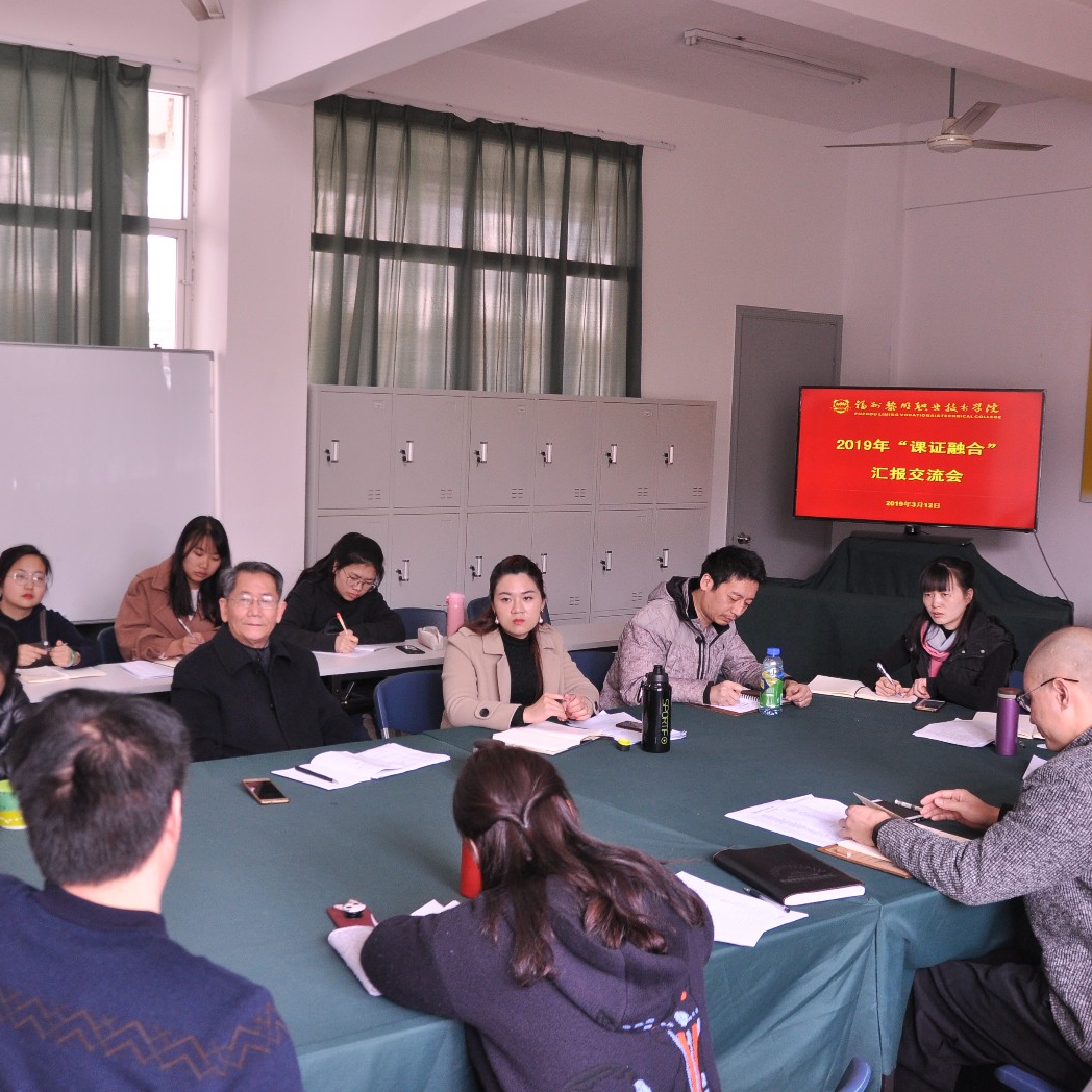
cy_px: 540
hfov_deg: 46.5
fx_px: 1249
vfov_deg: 47.2
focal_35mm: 35
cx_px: 373
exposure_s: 1/60
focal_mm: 18
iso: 400
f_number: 4
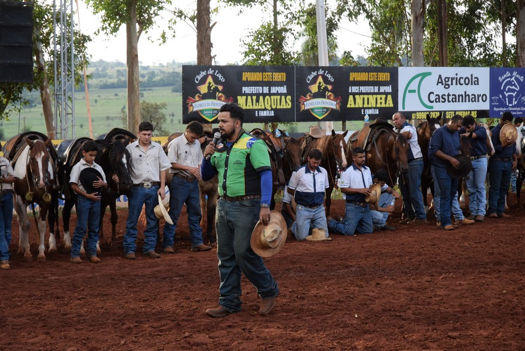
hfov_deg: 19.4
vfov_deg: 13.1
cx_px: 262
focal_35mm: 105
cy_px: 176
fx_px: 1532
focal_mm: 70
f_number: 6.3
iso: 800
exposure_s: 1/640
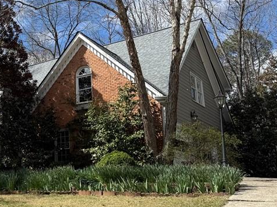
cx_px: -6
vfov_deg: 27.9
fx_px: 416
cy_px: 83
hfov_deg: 33.4
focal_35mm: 52
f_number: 1.78
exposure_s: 1/3584
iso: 80
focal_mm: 6.76
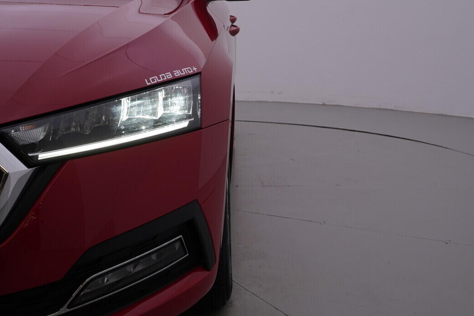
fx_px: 658
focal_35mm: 50
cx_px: 240
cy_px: 182
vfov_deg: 27.0
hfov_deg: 39.6
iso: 125
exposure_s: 1/125
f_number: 5
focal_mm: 24
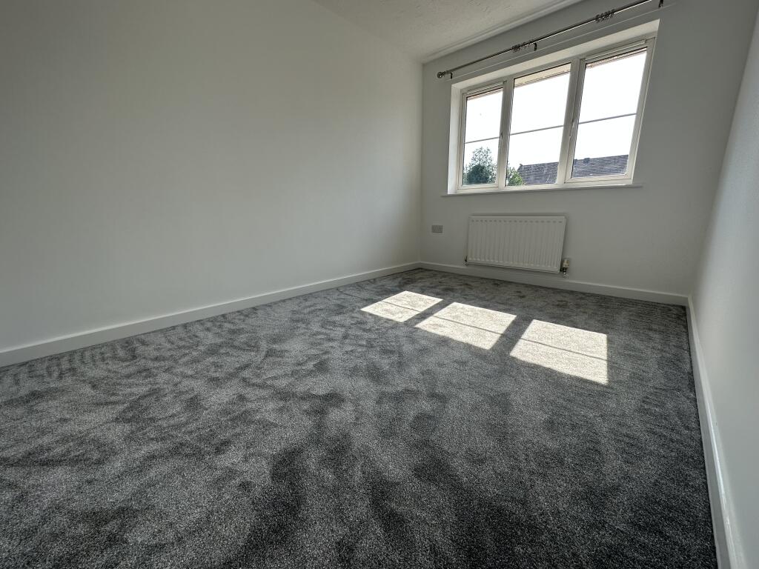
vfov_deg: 85.7
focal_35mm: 14
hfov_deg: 102.1
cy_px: 284
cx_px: 380
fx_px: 307
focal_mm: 2.22
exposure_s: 1/418
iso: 40
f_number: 2.2
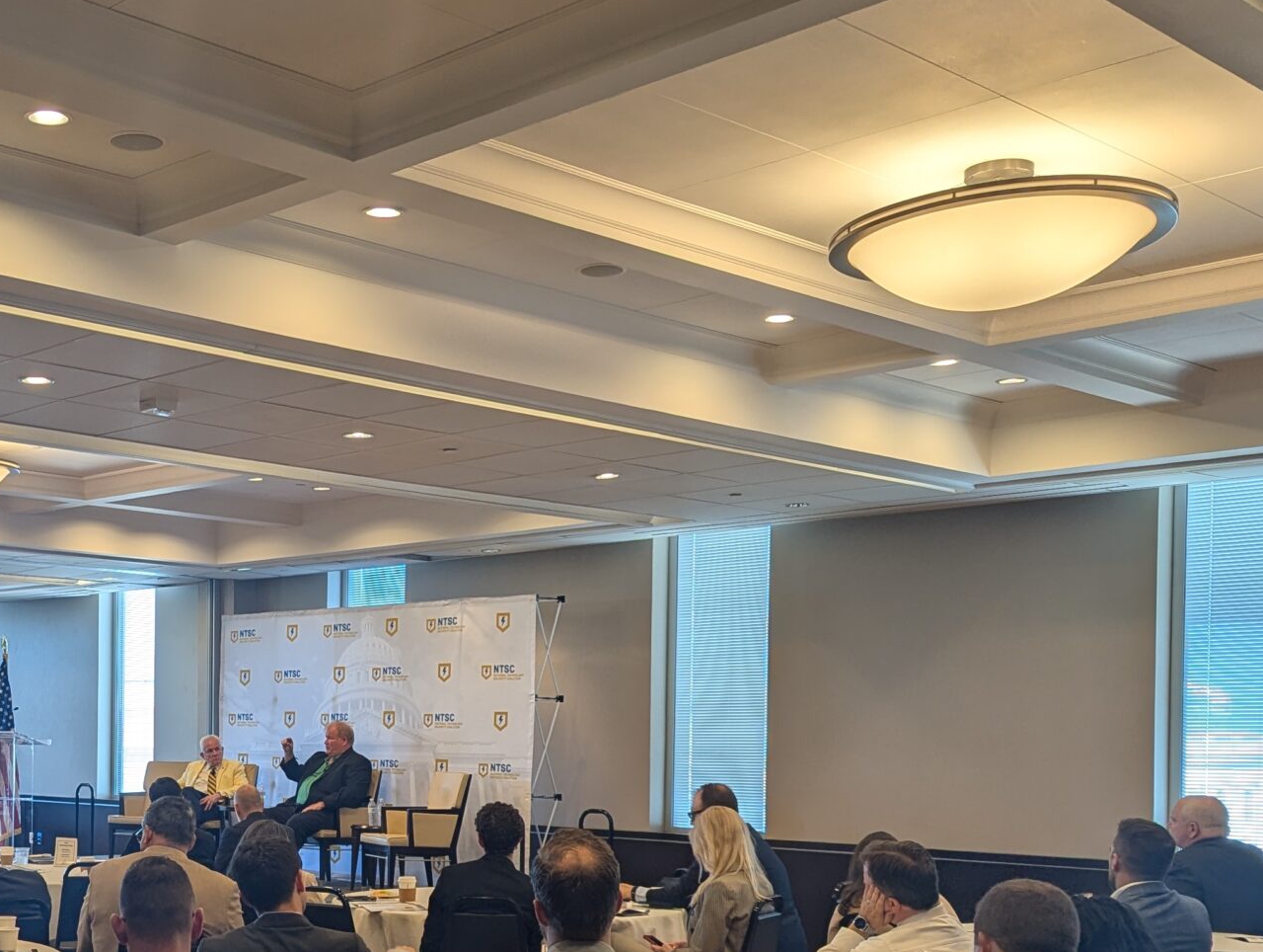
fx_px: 1754
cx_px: 286
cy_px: 748
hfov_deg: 38.4
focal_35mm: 48
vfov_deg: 29.7
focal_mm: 6.81
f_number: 1.85
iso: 59
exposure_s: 1/120
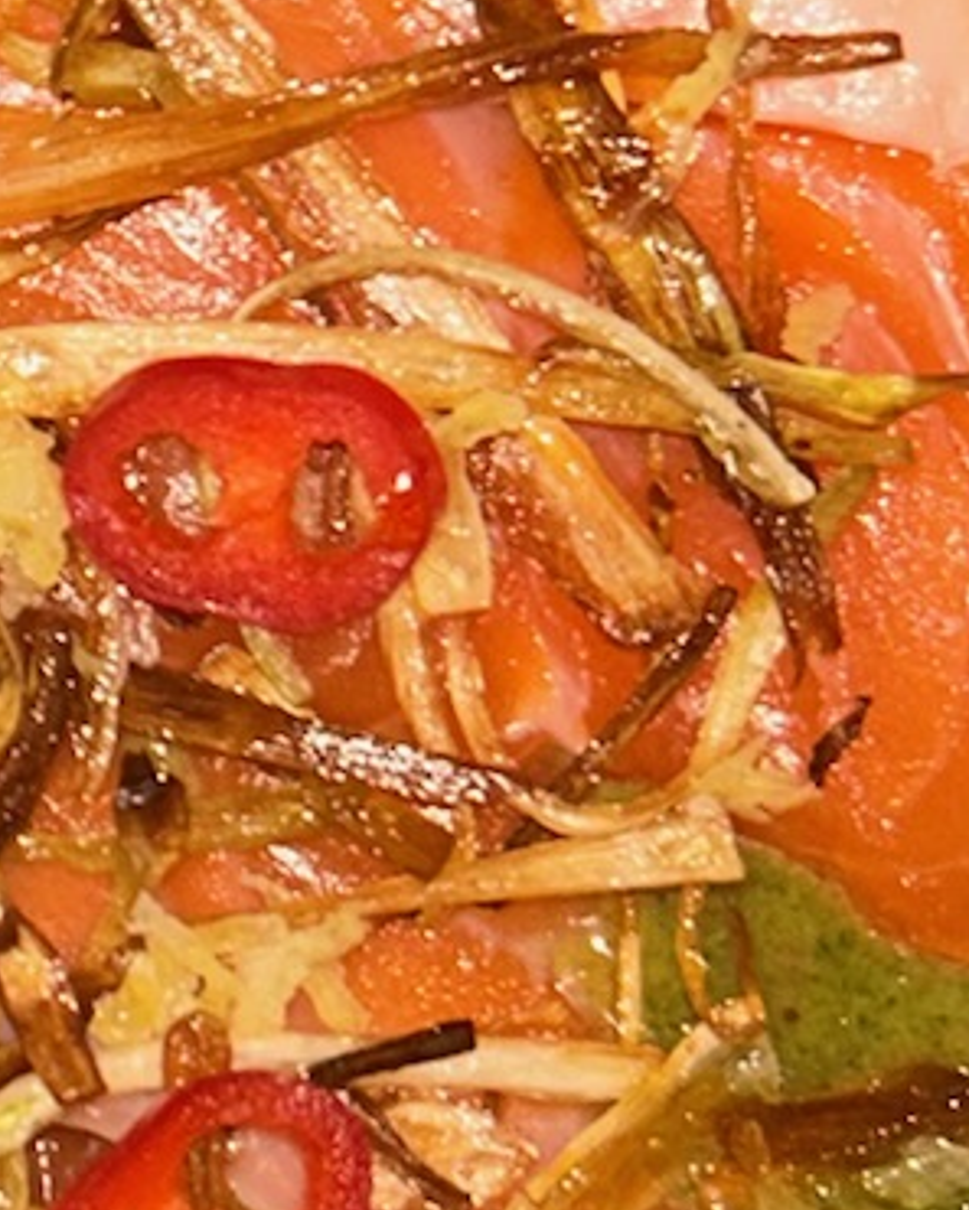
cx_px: -594
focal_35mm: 140
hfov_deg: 10.6
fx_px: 5017
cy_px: 78
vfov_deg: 13.6
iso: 32
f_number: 1.5
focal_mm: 5.7
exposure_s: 1/34
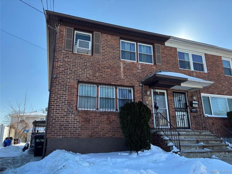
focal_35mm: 26
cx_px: 116
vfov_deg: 53.0
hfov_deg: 67.3
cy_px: 87
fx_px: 174
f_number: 1.6
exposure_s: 1/1876
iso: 50
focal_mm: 5.96
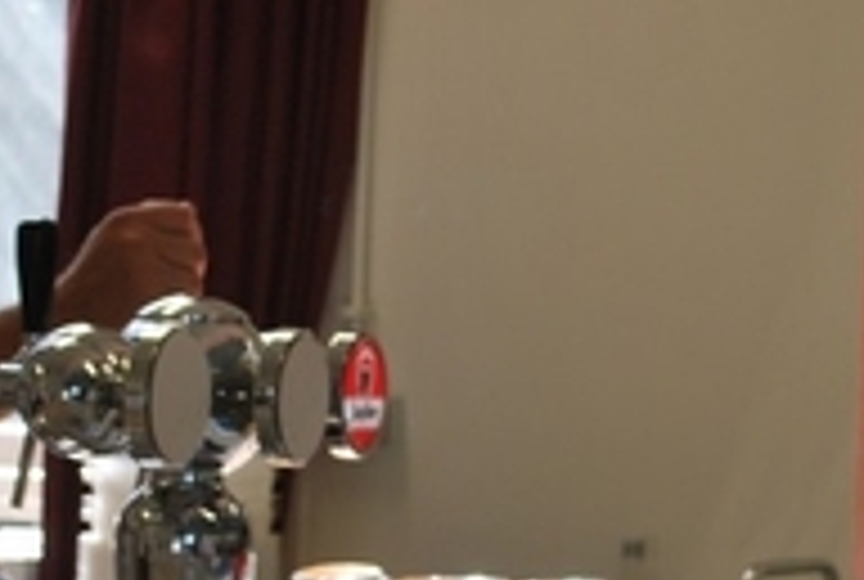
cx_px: 446
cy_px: 353
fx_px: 3151
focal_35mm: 131
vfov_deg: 10.5
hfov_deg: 15.6
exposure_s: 1/100
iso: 200
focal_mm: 28
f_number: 5
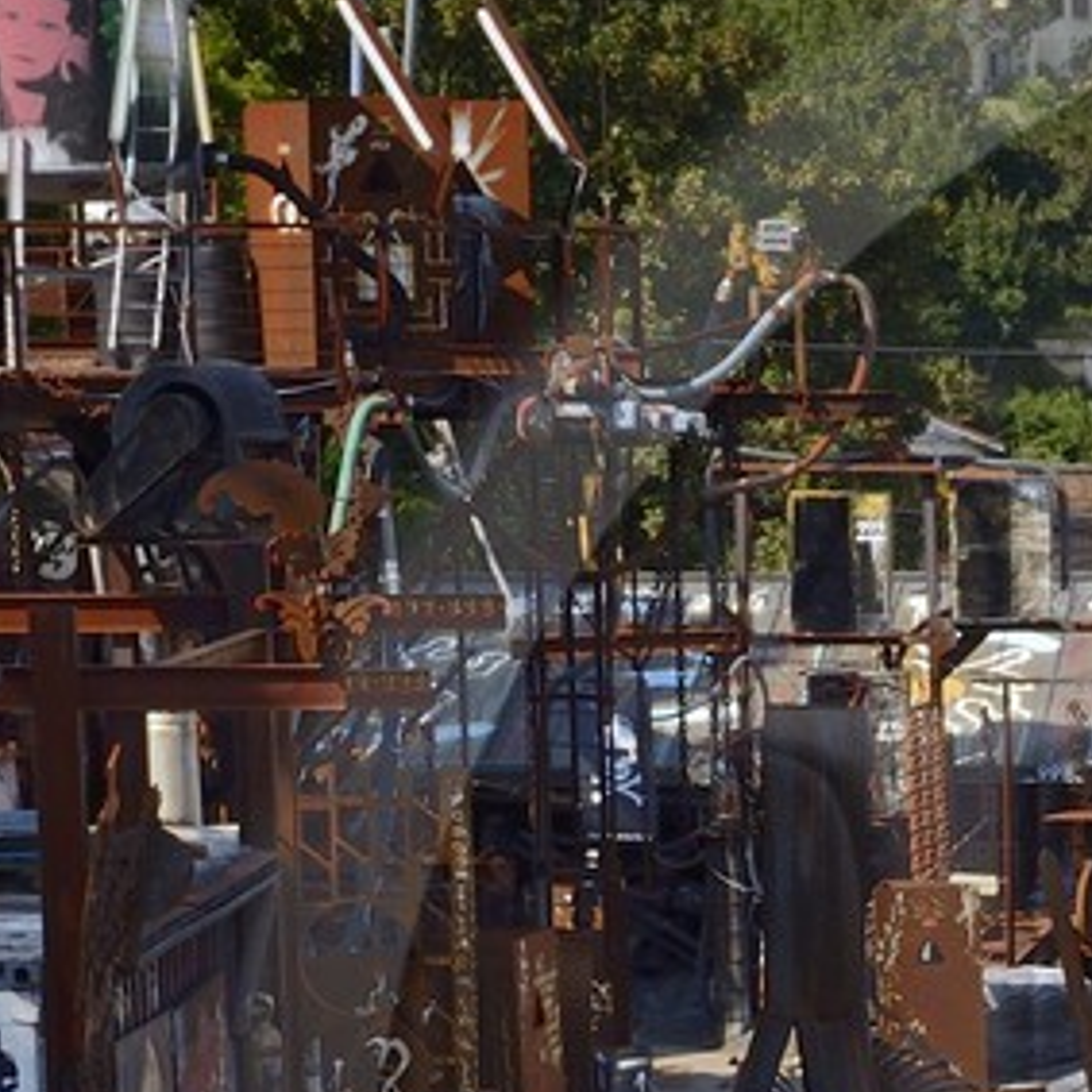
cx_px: 1775
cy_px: 1343
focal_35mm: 173
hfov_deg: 9.7
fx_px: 6174
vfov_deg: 9.9
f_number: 14
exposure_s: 1/160
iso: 200
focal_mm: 36
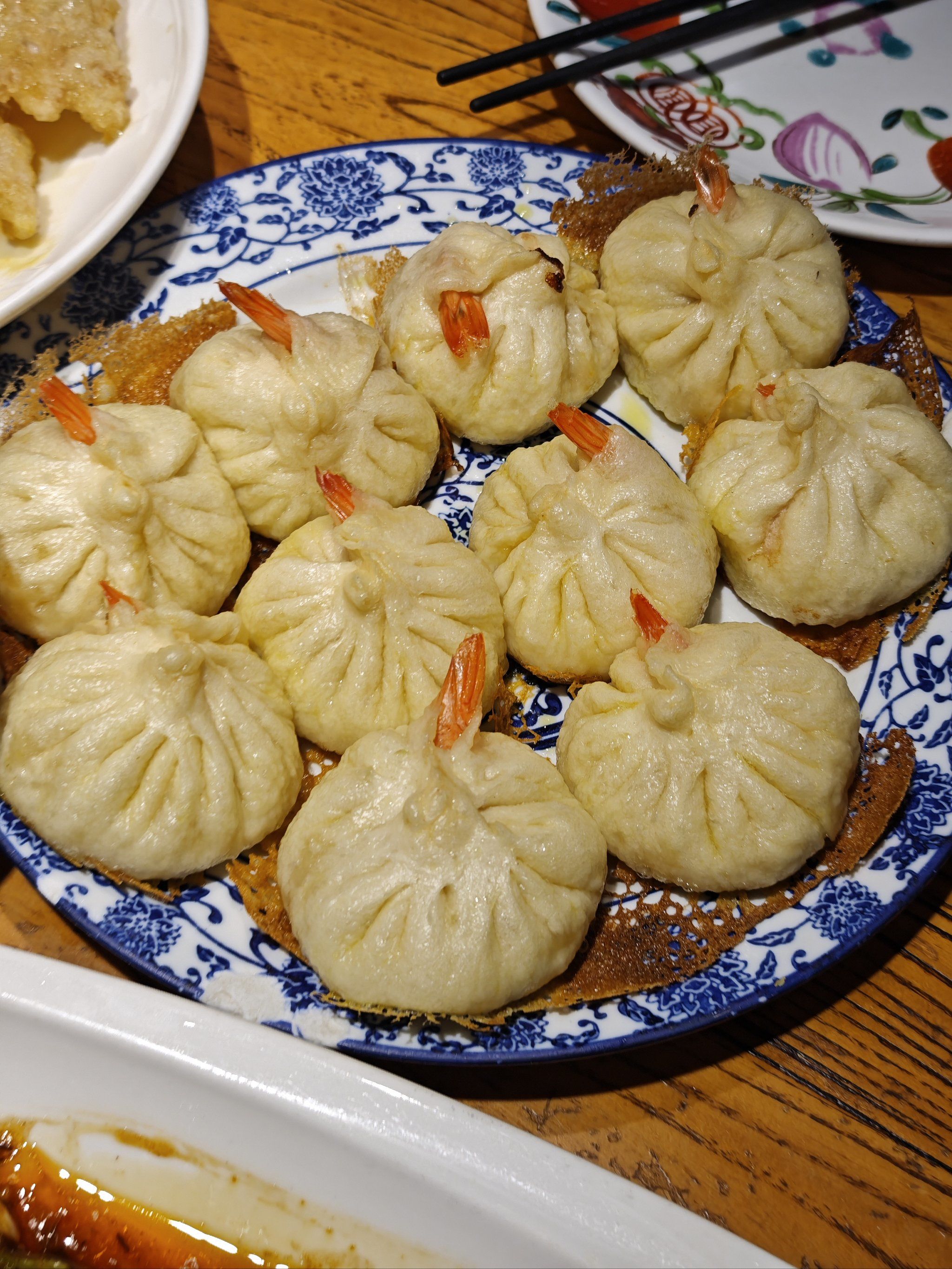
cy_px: 634
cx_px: 476
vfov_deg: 41.2
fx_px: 1687
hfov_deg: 31.5
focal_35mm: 46
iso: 62
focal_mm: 8.72
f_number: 2
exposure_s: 1/100
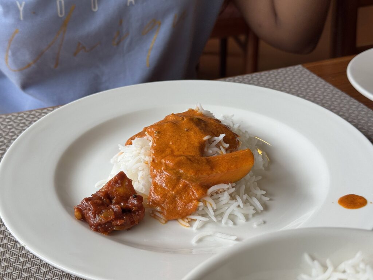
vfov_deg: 30.3
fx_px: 517
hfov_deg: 39.7
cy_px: 140
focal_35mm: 48
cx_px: 186
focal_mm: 6.76
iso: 64
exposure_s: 1/222
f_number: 1.78
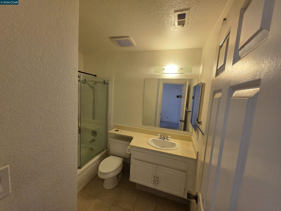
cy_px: 106
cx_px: 140
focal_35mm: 13
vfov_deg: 89.9
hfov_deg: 106.2
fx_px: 106
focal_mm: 2.2
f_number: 1.9
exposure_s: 1/120
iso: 200
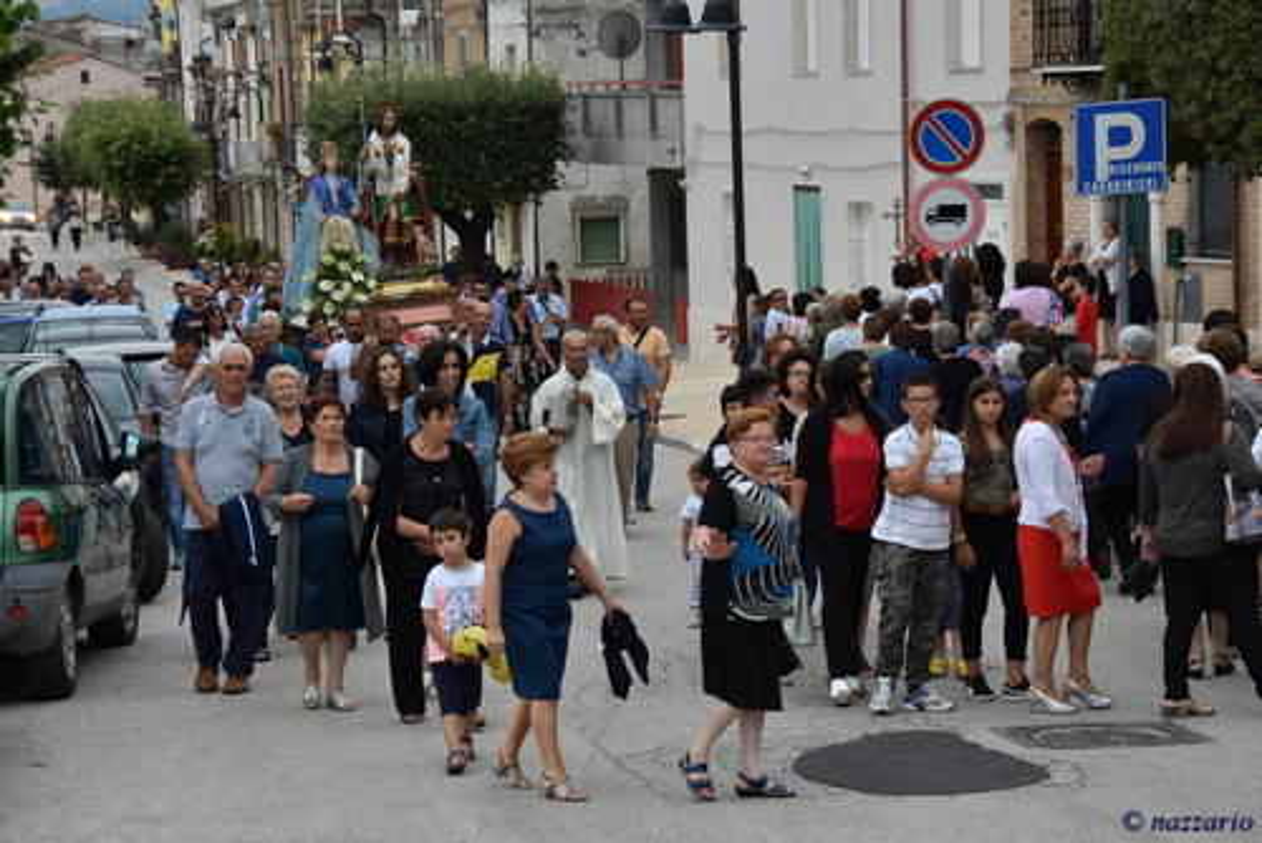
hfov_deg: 17.1
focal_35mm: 120
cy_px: 422
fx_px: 4209
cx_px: 631
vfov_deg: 11.4
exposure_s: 1/250
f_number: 5
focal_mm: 80
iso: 360
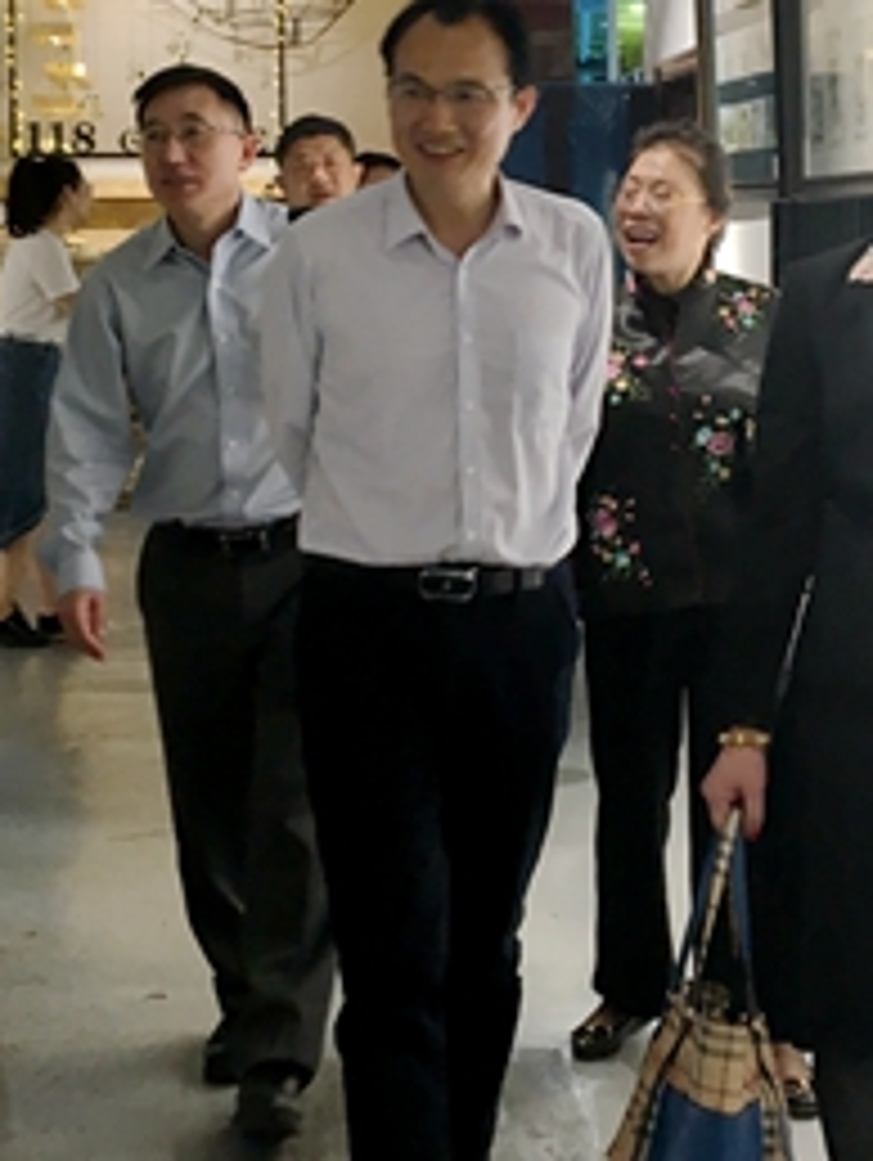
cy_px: 274
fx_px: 2451
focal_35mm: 73
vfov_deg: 26.3
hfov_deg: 20.2
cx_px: 544
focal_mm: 4.15
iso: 80
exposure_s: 1/33
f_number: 2.2
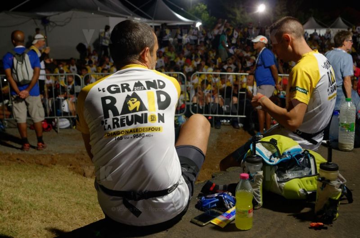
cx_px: 180
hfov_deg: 53.2
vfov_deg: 36.7
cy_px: 119
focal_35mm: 36
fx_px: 359
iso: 1000
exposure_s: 1/40
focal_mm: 24
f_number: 4
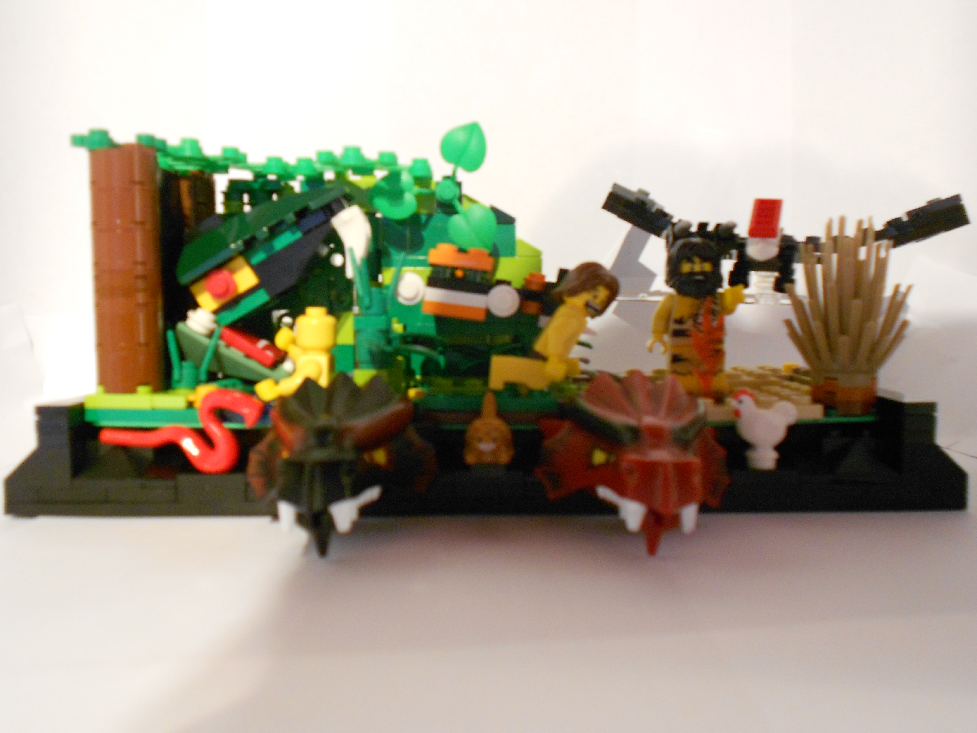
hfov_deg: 56.8
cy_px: 366
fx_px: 903
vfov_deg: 44.2
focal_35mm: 32
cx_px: 488
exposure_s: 1/6
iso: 400
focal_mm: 5.8
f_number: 3.6
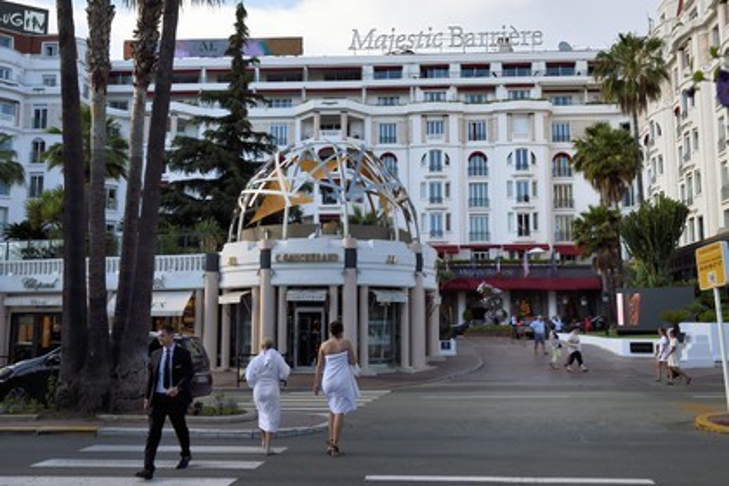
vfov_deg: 38.9
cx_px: 364
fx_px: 688
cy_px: 243
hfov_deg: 55.8
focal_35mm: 34
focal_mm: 34
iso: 200
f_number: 11
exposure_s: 1/200
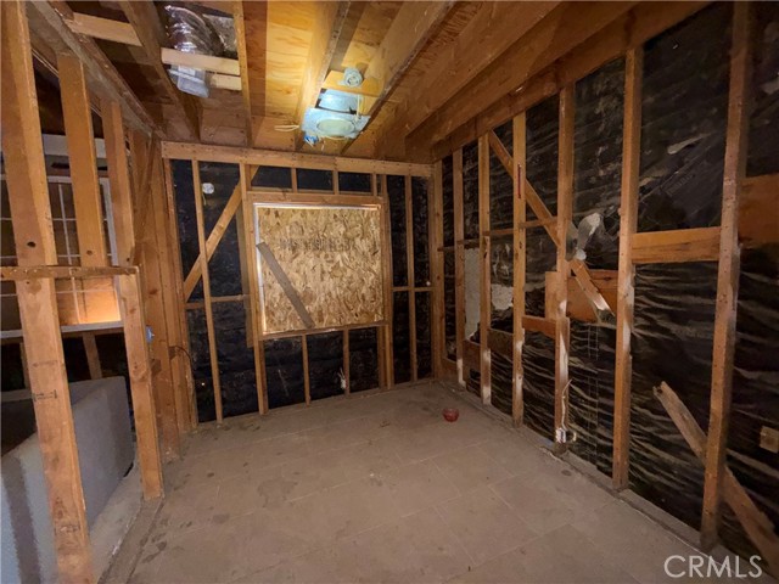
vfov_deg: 85.7
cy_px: 292
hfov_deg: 102.1
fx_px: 315
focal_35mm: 14
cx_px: 390
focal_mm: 2.22
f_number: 2.2
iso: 500
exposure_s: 1/19
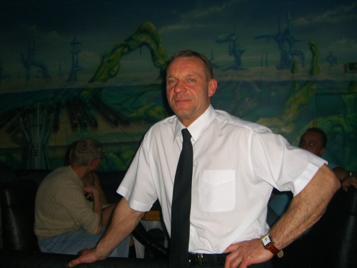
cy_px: 134
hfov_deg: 49.0
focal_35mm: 38
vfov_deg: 37.7
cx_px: 178
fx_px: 392
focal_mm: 7.9
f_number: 2.8
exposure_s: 1/60
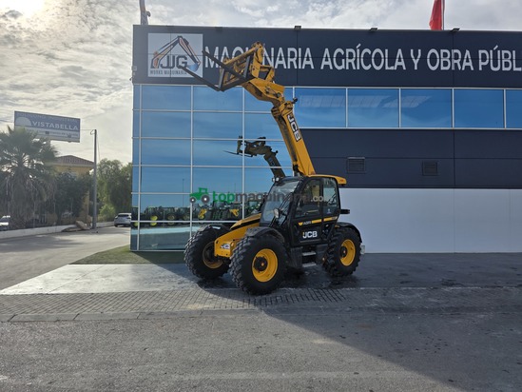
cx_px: 261
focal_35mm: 23
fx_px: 347
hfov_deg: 73.9
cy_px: 196
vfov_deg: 58.9
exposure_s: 1/7944
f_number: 1.7
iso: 50
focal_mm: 6.3
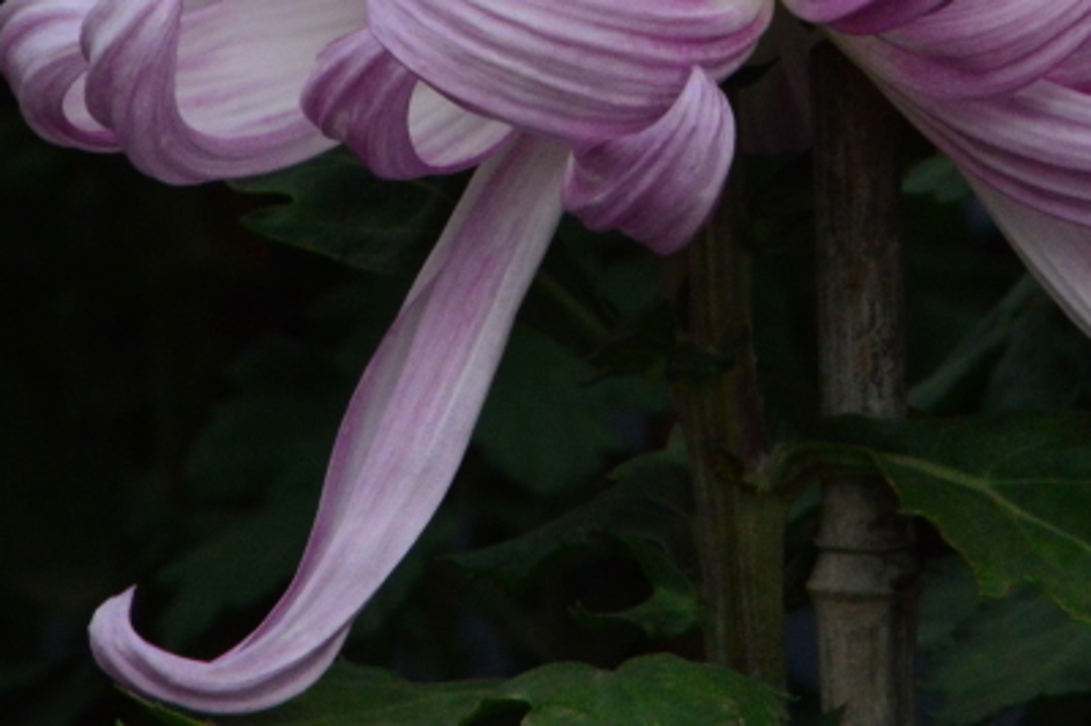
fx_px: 34913
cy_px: -72
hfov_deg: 1.8
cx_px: 720
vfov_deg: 1.2
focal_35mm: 1153
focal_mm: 300
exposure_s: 1/250
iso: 2000
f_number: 22
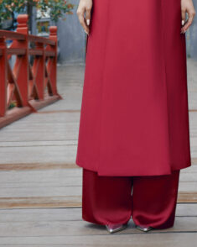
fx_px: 715
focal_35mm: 98
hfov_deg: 15.7
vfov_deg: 18.6
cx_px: 113
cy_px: -41
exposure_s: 1/500
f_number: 3.5
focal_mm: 40
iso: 250
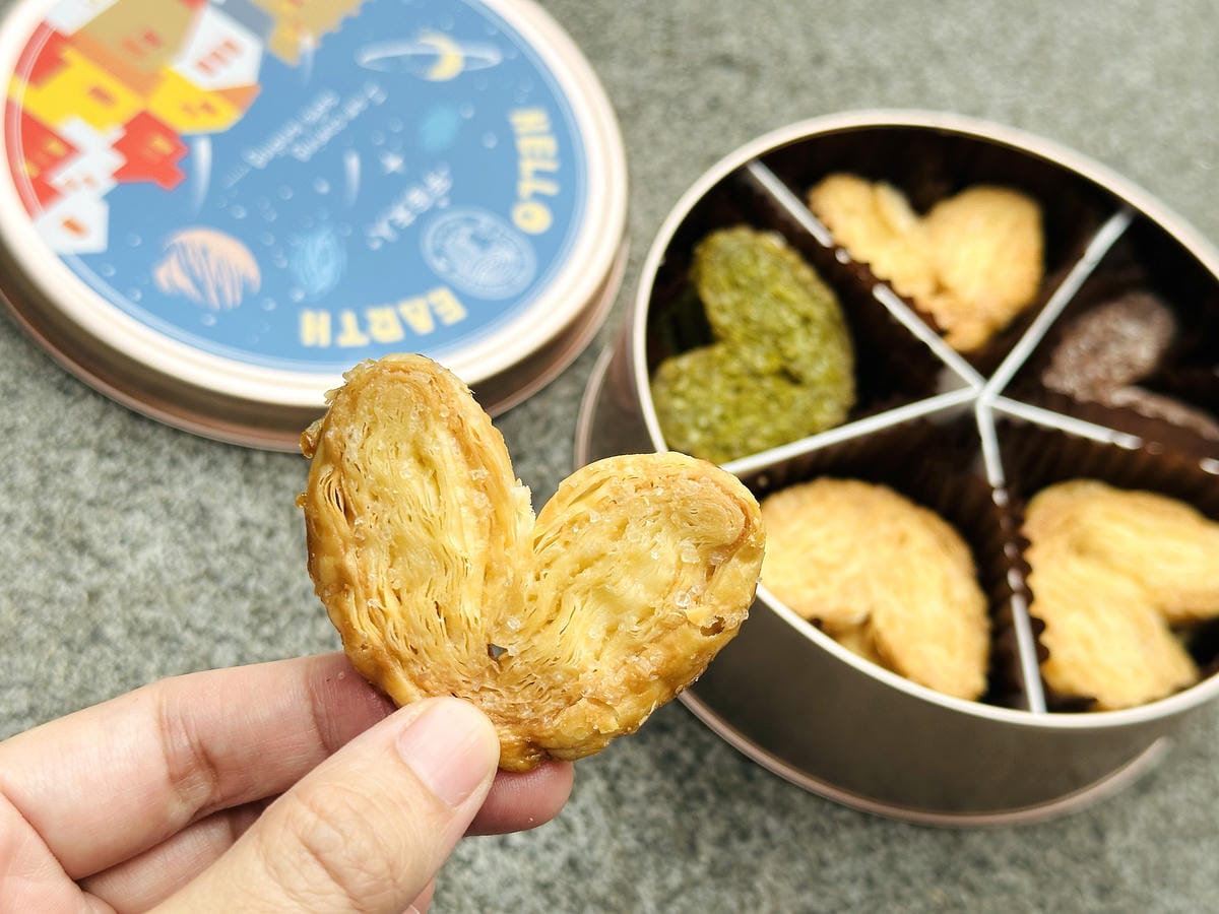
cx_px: 610
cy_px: 457
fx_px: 1690
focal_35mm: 48
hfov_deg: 39.7
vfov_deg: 30.3
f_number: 1.78
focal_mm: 6.86
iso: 64
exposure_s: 1/404
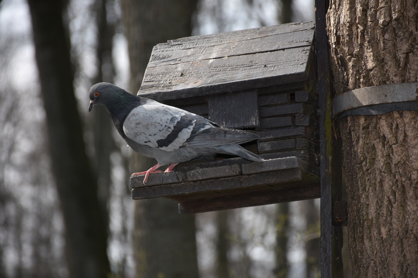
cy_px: 139
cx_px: 209
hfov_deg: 9.8
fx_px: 2438
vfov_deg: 6.5
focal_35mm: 210
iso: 125
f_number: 5.6
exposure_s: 1/250
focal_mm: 140
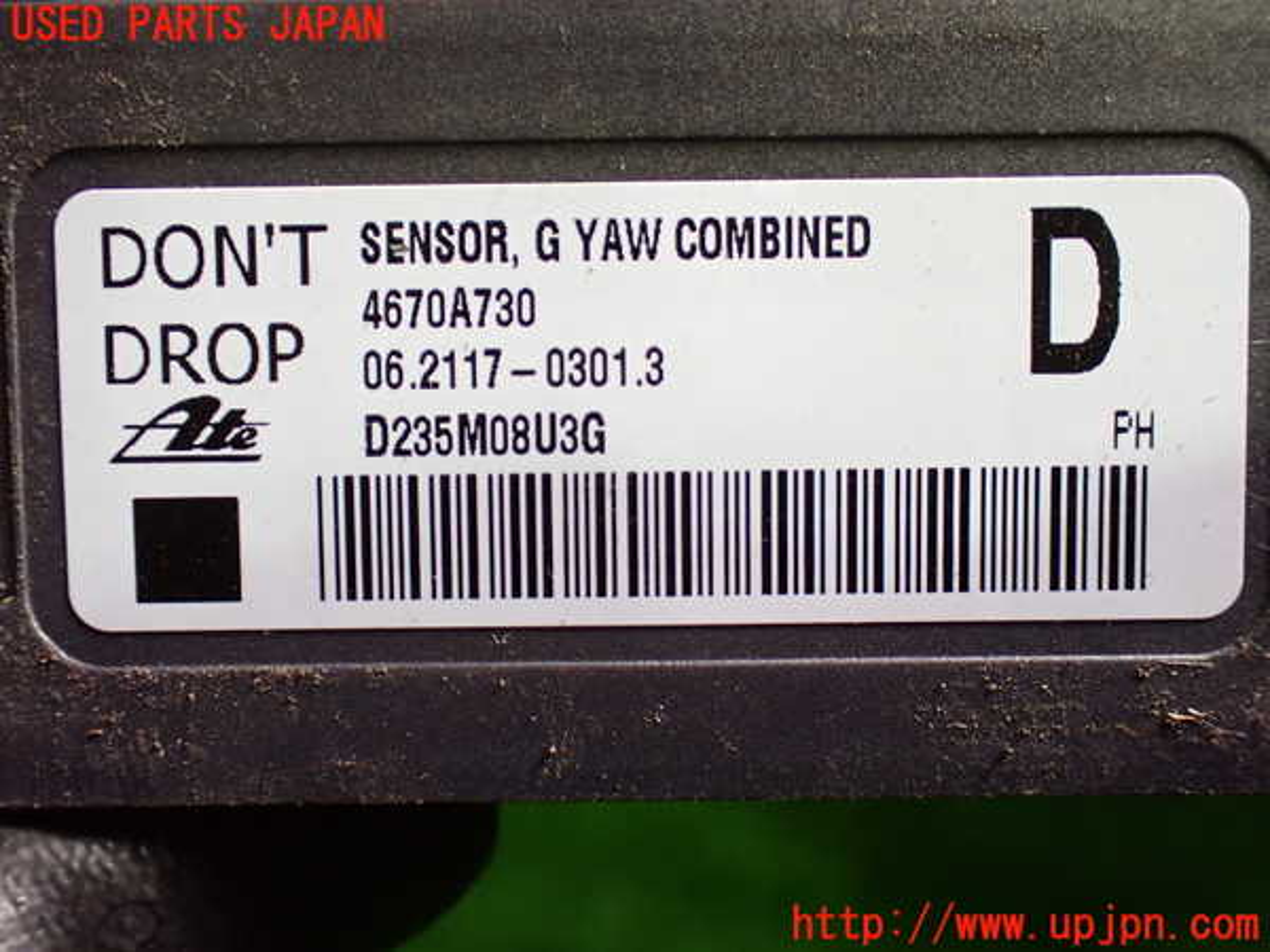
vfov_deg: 37.7
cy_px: 476
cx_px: 635
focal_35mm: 38
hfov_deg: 49.0
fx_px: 1394
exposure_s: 1/160
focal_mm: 6.83
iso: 800
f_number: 2.7
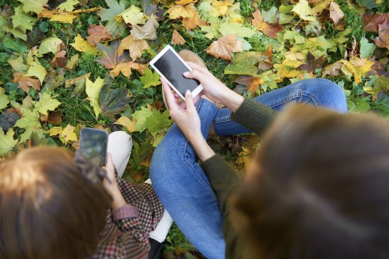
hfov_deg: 63.7
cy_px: 130
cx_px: 194
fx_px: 313
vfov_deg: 45.0
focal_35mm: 29
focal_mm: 29
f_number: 2.8
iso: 160
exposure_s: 1/160
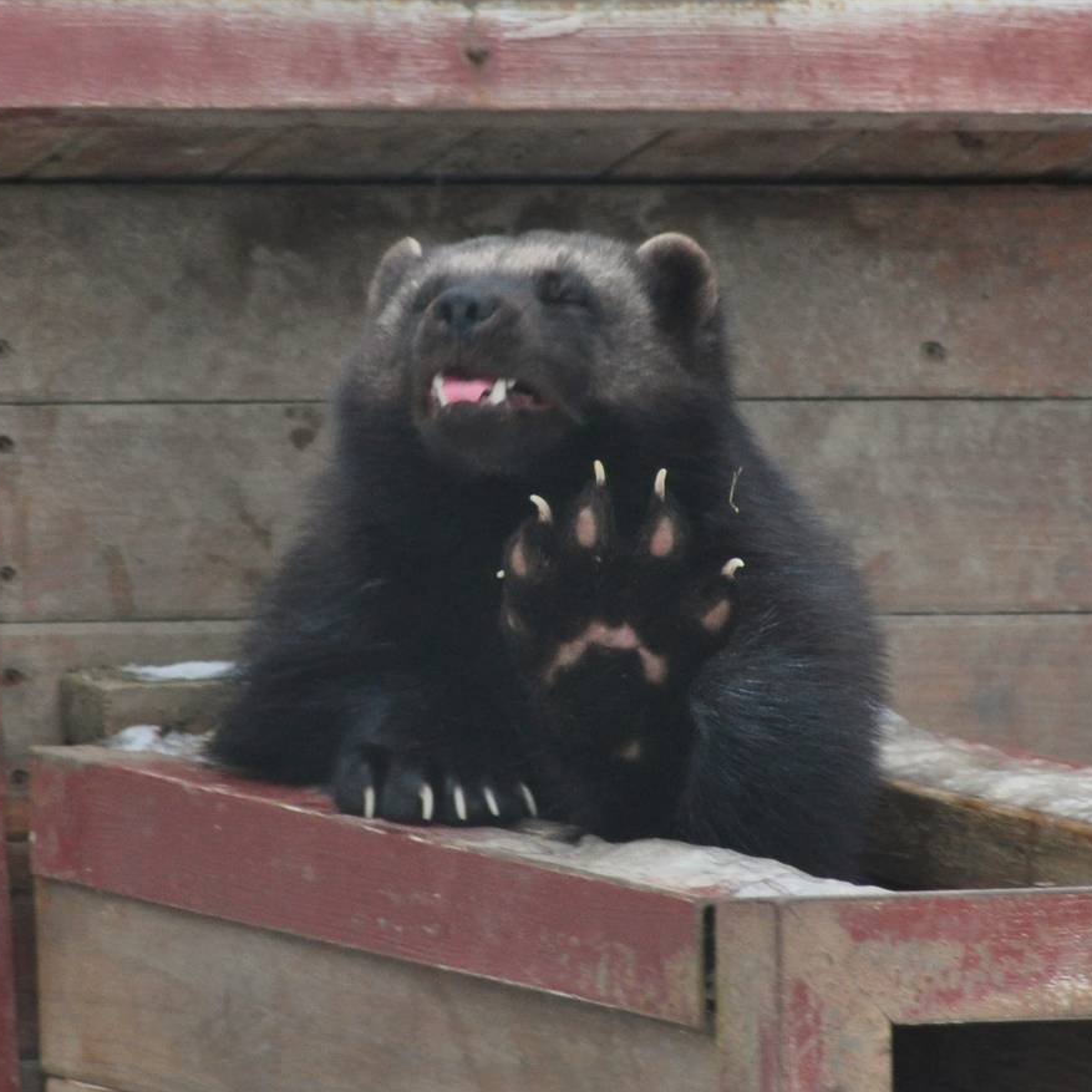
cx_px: 520
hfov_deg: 2.5
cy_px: 480
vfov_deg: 2.5
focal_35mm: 697
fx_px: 24876
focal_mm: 300
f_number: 8
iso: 800
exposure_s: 1/50
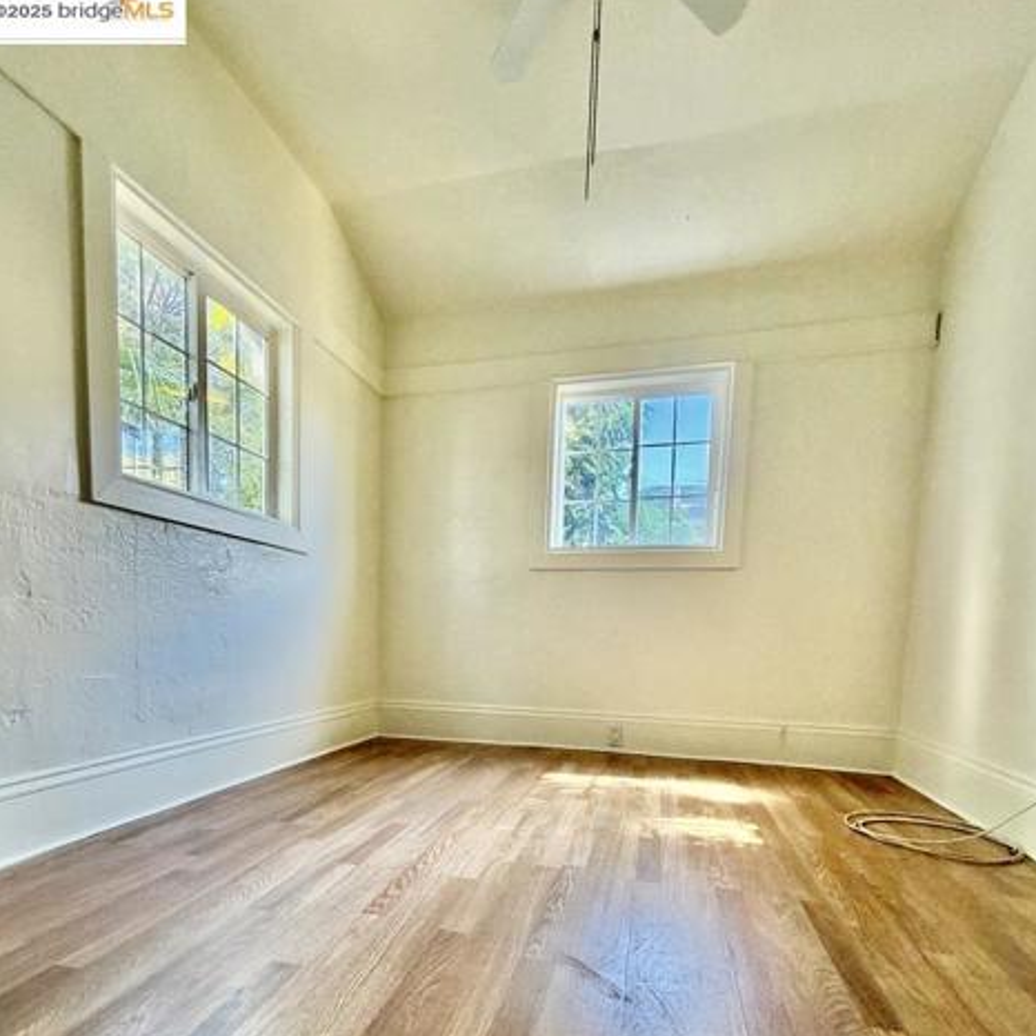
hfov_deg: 84.0
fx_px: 576
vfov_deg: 81.3
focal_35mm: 17
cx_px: 511
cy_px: 687
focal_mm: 2.22
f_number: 2.2
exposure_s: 1/66
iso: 320
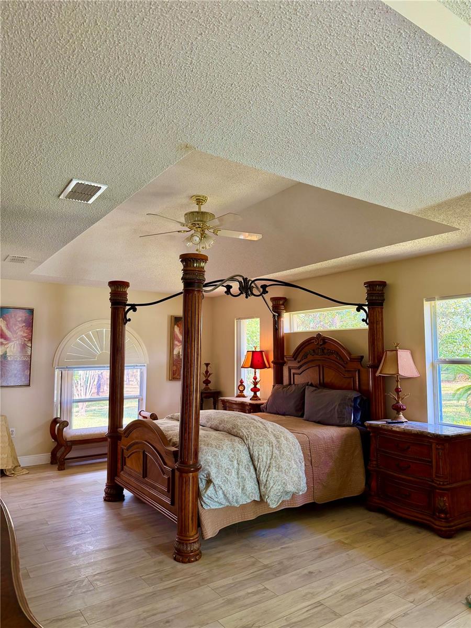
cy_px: 314
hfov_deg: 56.8
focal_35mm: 24
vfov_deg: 71.6
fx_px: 435
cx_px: 236
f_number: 1.78
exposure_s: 1/76
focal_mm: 6.76
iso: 200
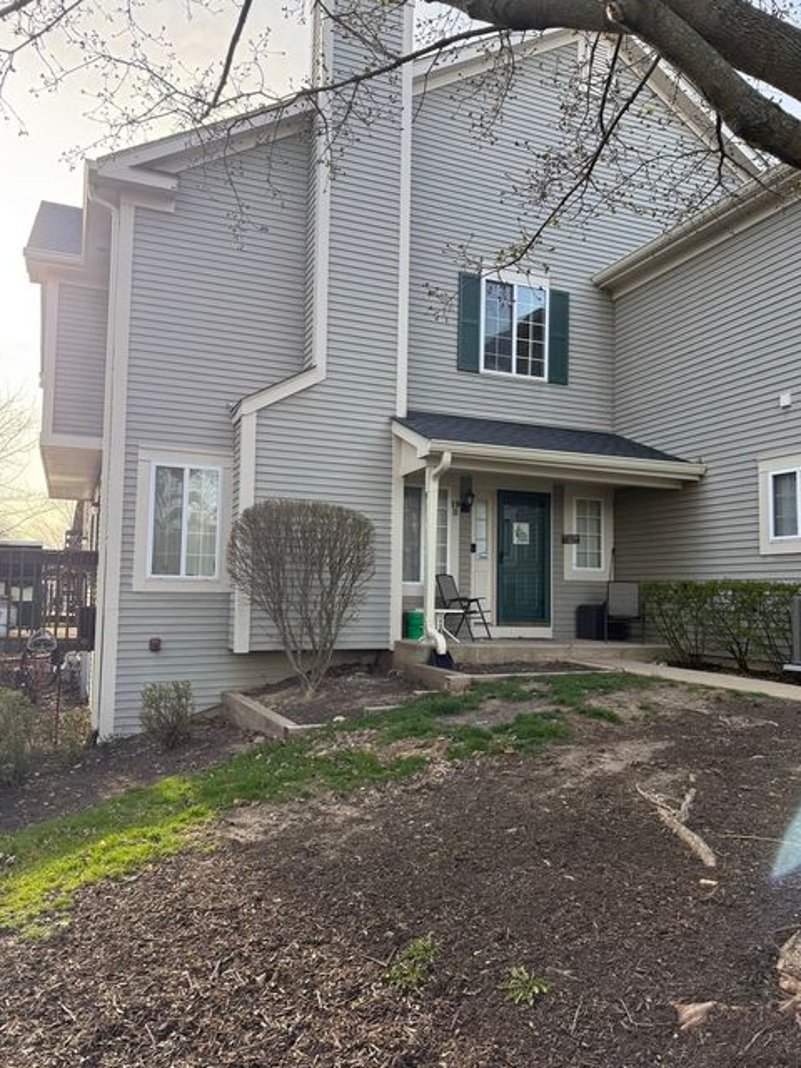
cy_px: 542
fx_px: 771
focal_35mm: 25
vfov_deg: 69.4
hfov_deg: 54.9
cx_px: 392
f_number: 1.78
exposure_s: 1/858
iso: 100
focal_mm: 6.76
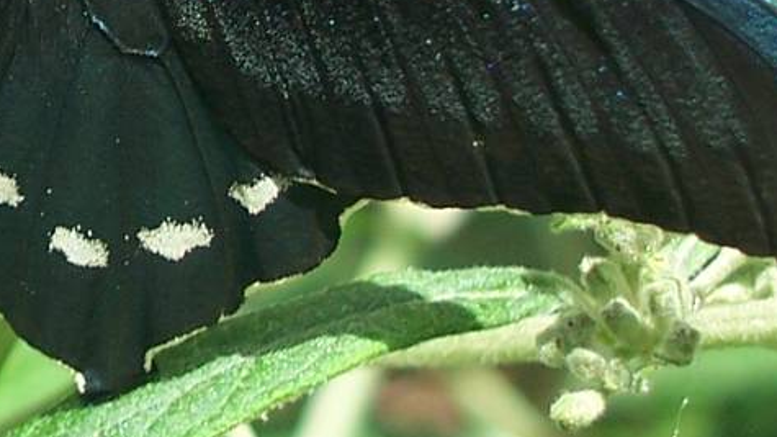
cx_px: -116
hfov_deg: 9.7
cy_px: 69
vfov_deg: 5.5
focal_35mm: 220
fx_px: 4532
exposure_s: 1/180
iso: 80
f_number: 2.8
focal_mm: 10.3
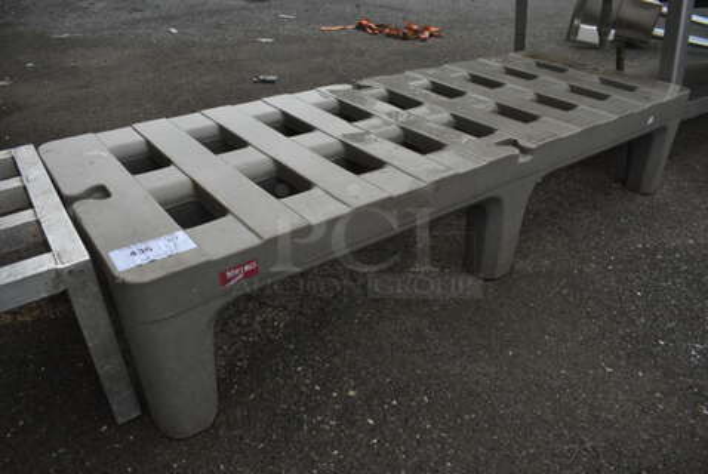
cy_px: 237
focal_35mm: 27
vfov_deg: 48.1
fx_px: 532
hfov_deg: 67.3
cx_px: 354
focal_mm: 18
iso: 220
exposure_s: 1/125
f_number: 5.6
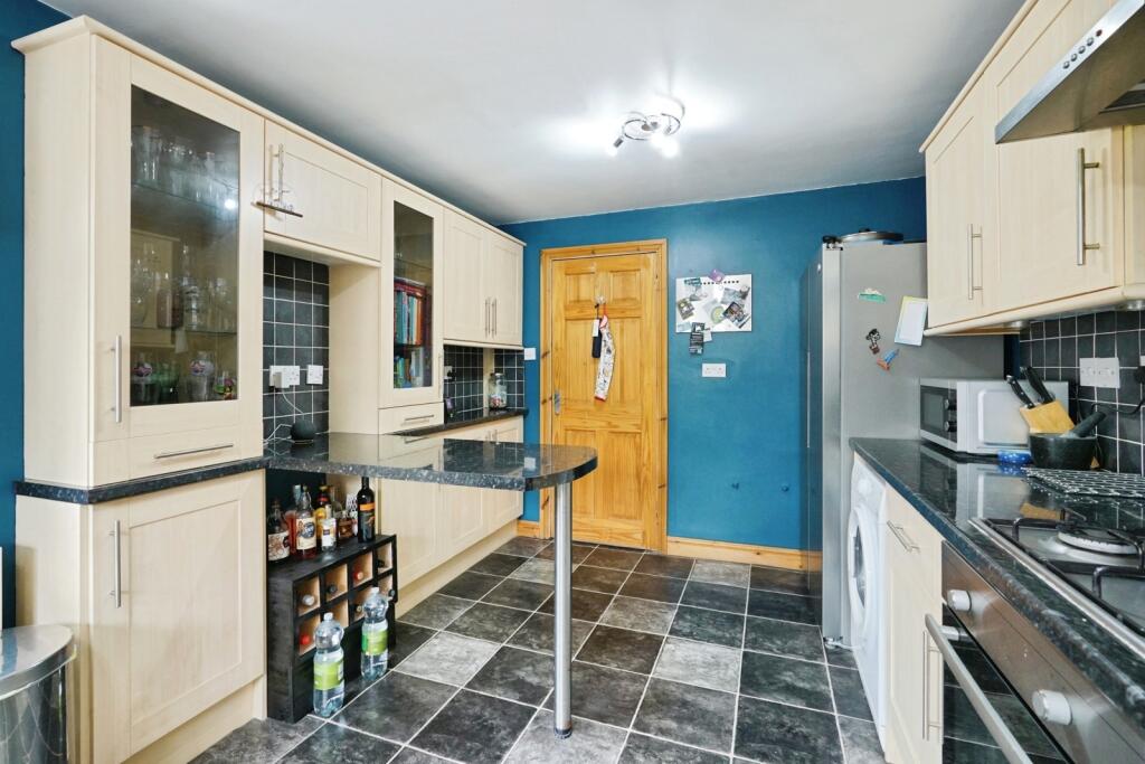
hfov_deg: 96.7
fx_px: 509
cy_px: 382
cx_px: 572
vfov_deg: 73.8
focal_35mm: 16
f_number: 8
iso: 2000
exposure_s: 1/30
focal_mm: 16
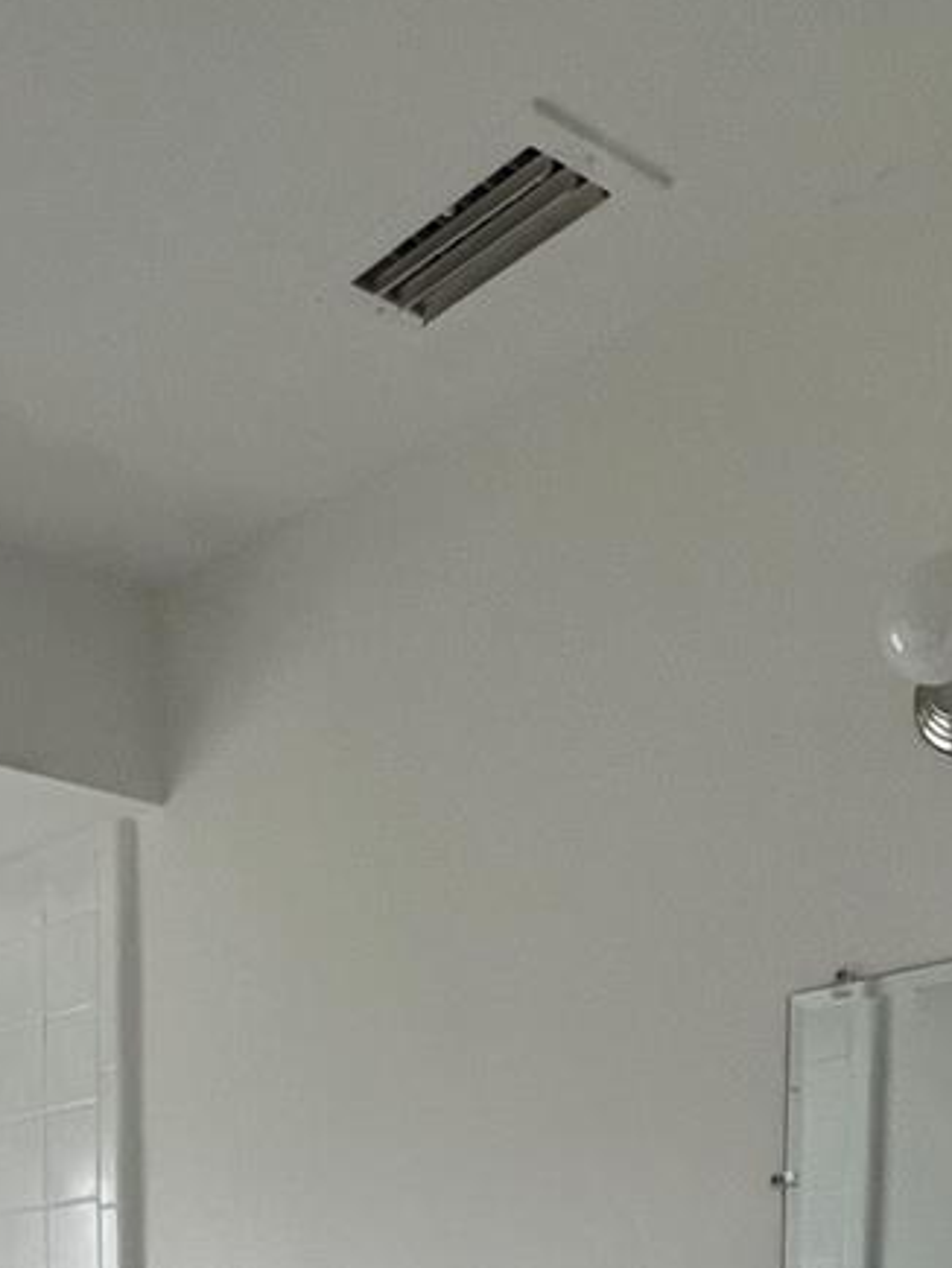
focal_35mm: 46
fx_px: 1685
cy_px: 1569
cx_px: 140
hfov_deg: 30.5
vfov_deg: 32.8
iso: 50
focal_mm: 1.57
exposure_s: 1/99
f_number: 1.8
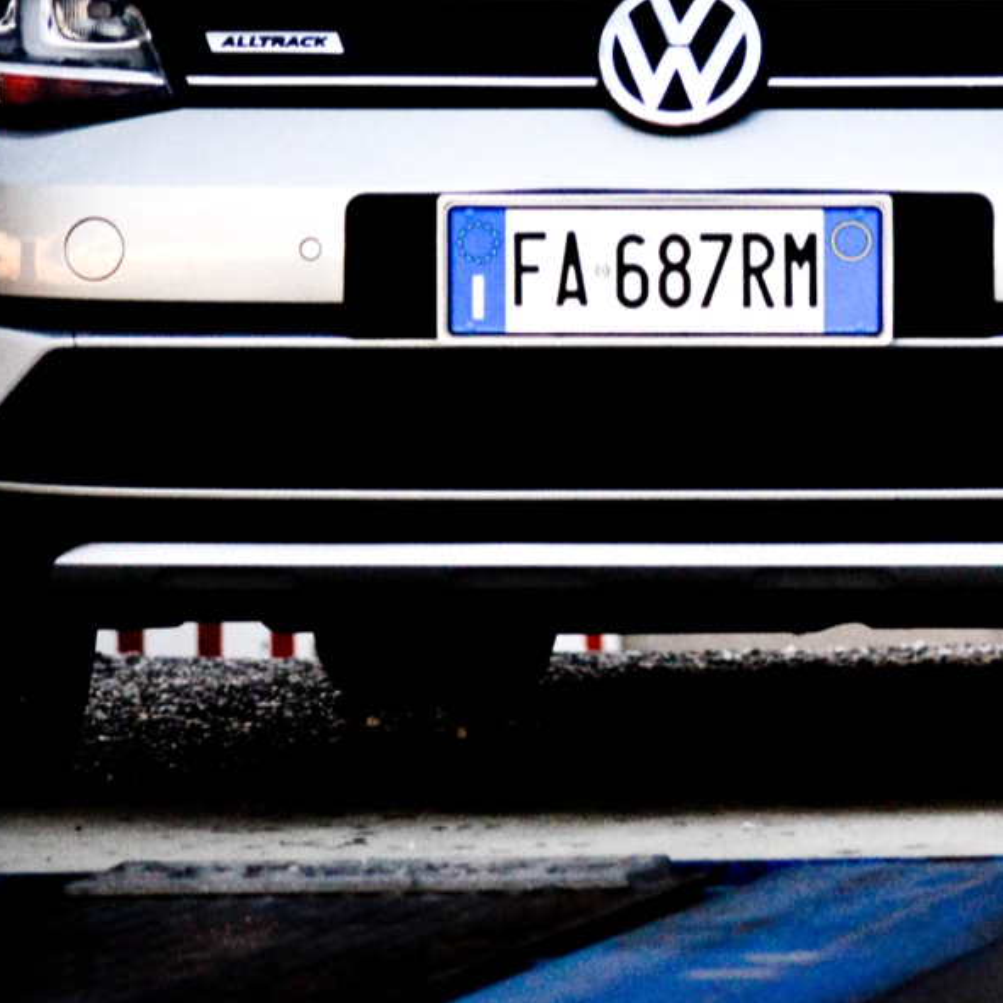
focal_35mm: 442
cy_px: -46
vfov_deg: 4.0
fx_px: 14489
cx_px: 1283
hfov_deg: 4.0
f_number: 4
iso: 1600
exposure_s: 1/80
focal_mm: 120
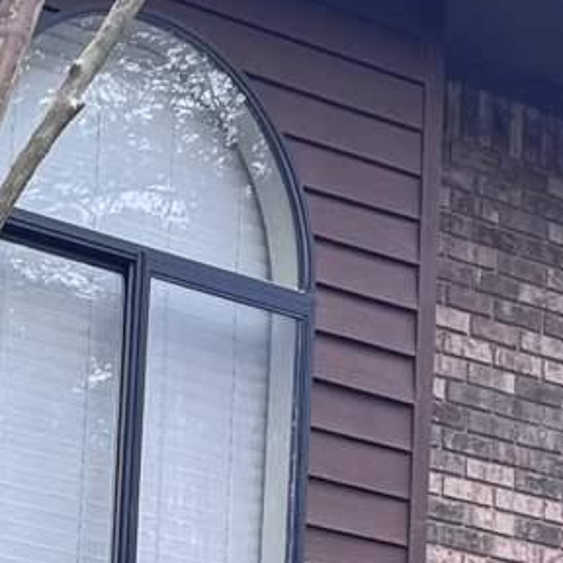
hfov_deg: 10.2
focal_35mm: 170
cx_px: -65
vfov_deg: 10.0
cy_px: 762
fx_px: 3128
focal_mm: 6.76
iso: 80
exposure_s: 1/467
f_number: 1.78
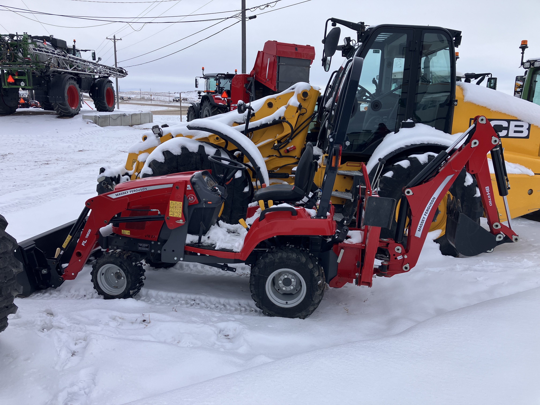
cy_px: 202
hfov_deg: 63.4
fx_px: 437
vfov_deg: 49.7
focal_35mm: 28
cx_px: 270
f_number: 1.8
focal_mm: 3.99
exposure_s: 1/771
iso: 32
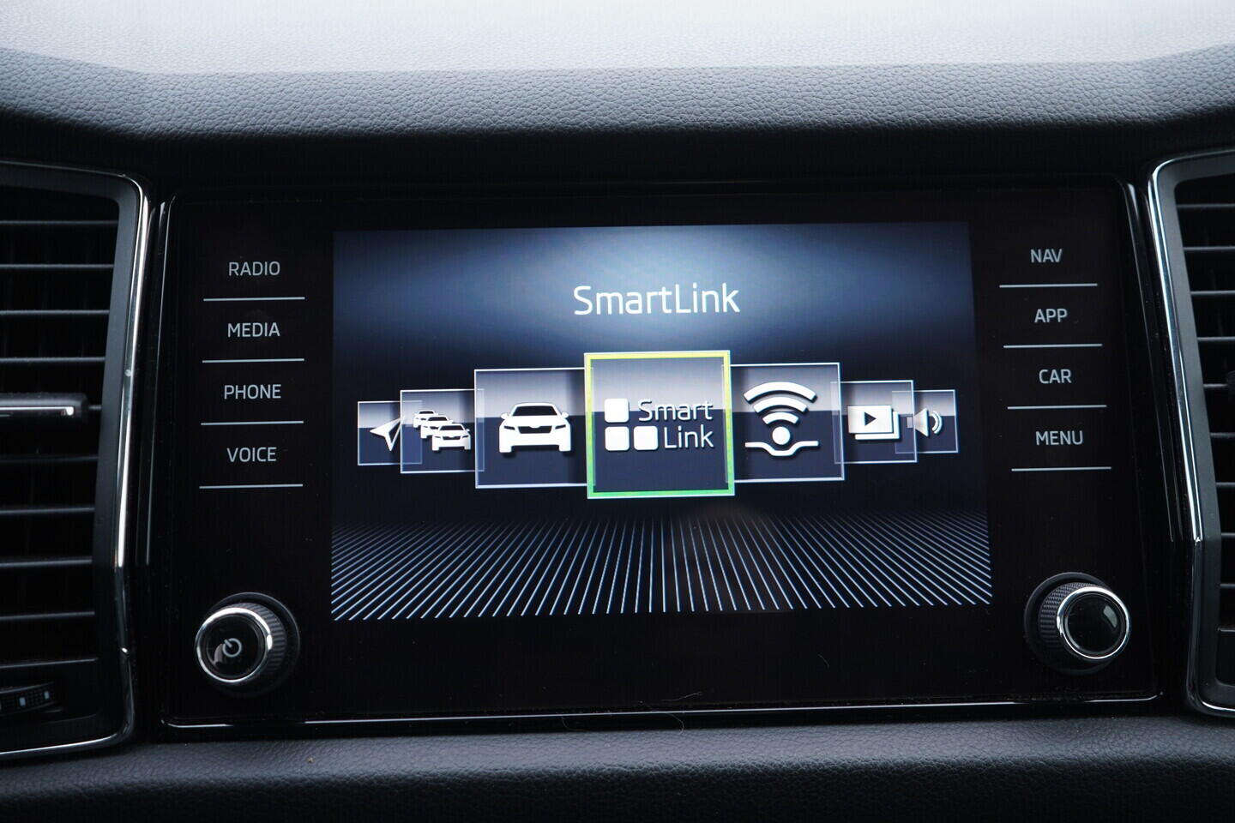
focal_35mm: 36
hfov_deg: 53.1
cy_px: 412
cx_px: 618
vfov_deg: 36.9
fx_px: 1235
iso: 250
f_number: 2.8
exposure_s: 1/40
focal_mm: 24
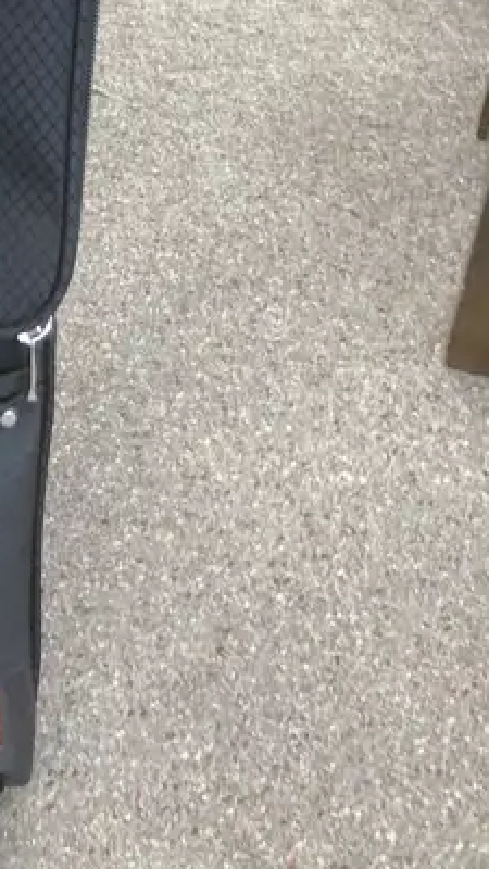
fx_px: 1798
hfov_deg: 14.0
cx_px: -343
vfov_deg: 24.6
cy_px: -169
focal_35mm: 78
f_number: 1.8
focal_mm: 3.99
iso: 160
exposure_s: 1/50
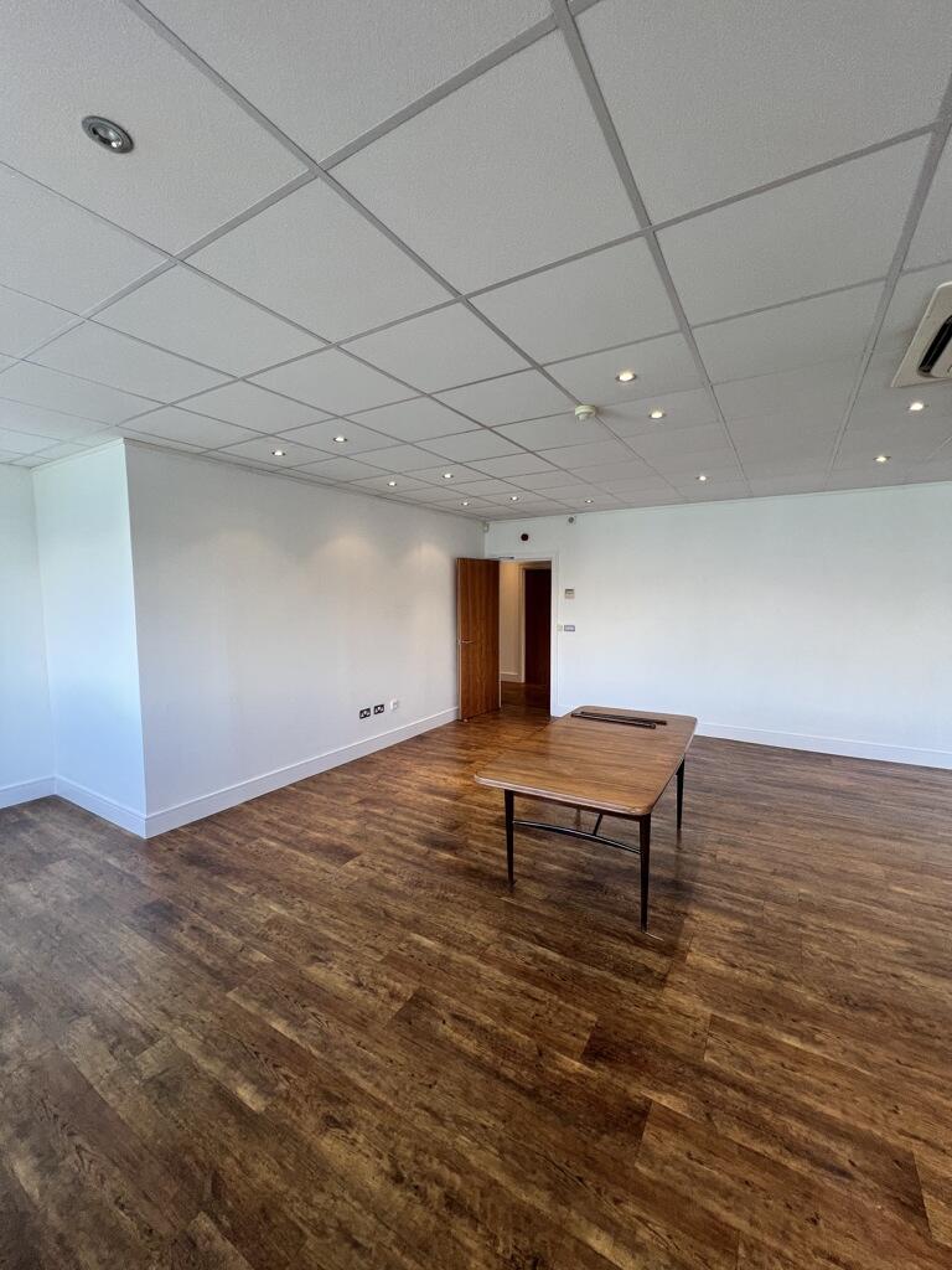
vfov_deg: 106.2
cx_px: 476
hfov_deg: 89.9
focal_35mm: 13
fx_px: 477
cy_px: 635
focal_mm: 1.57
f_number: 1.8
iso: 100
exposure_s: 1/100
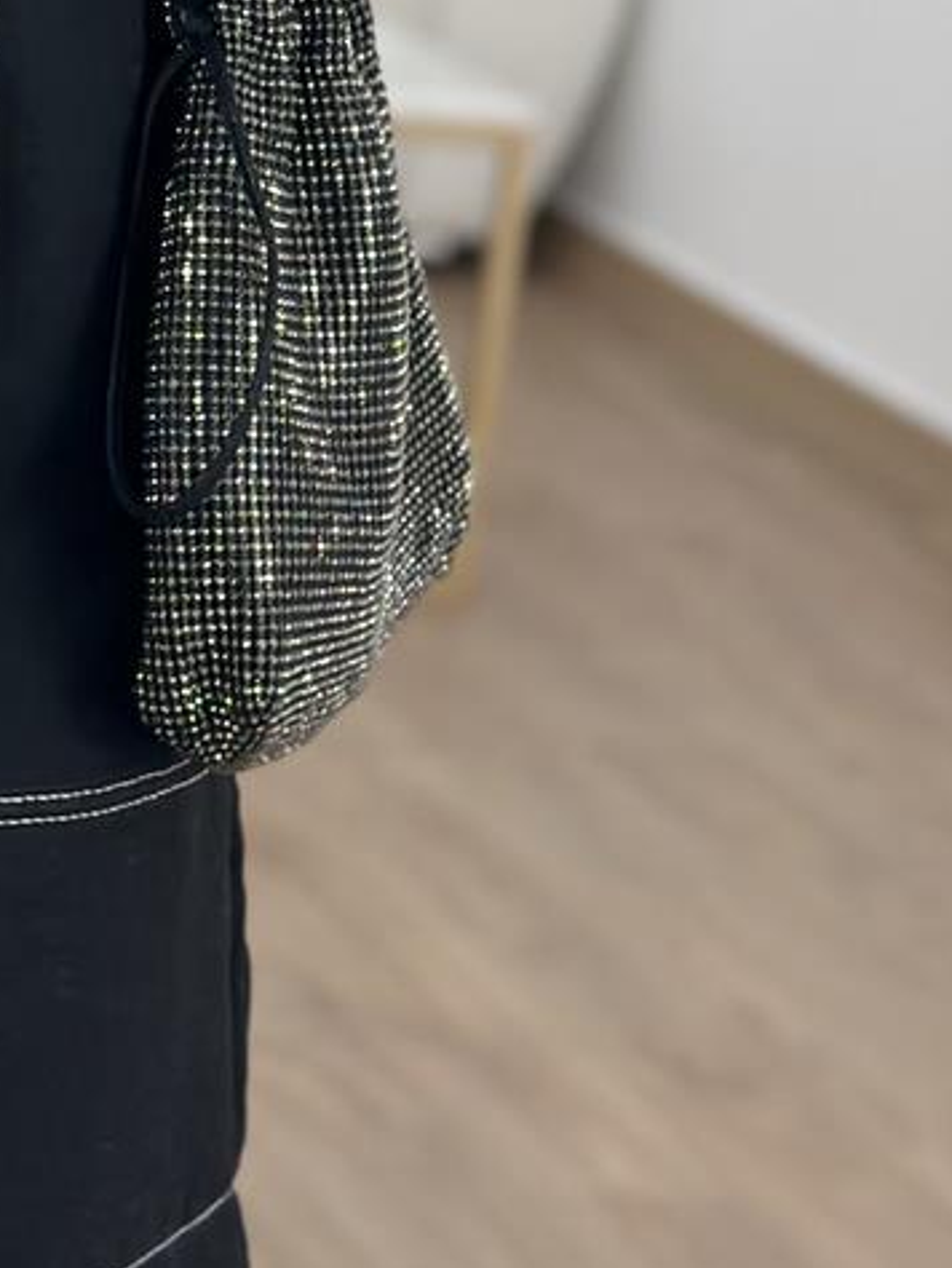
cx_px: -471
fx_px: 5935
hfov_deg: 8.9
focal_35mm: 162
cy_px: -302
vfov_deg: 11.9
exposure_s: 1/264
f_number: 1.78
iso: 80
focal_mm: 6.86
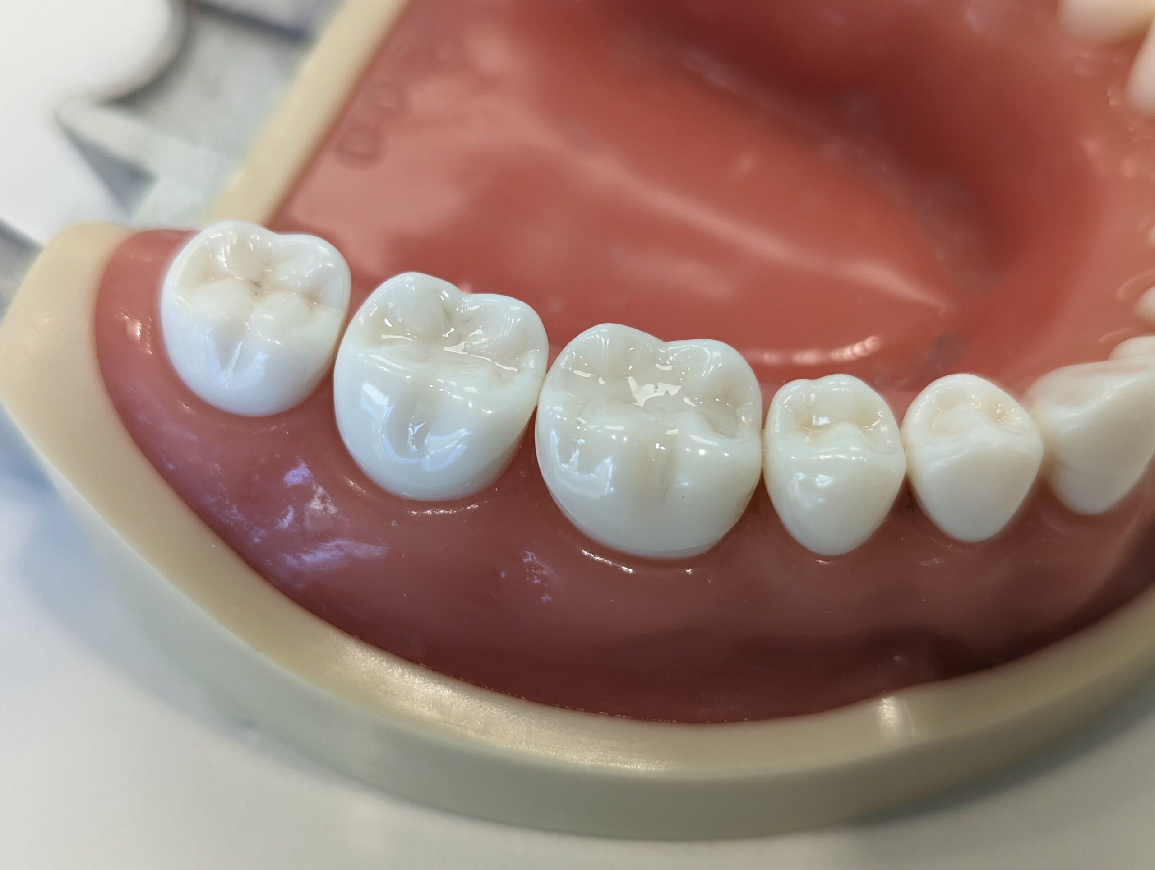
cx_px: 578
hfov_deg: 39.6
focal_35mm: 48
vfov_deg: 30.3
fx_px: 1604
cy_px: 435
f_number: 1.85
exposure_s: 1/120
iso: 83
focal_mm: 6.81
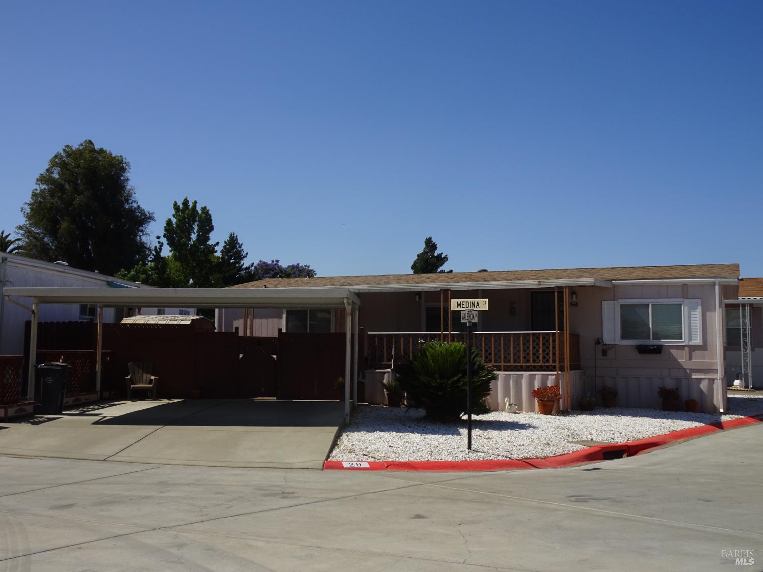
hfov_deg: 51.4
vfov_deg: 39.7
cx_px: 382
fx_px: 794
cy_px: 286
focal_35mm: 36
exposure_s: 1/1250
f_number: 4
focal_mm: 6.17
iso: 80
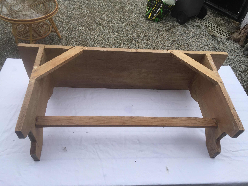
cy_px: 93
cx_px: 124
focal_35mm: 29
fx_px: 208
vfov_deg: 48.2
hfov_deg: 61.7
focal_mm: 4.15
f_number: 2.2
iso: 32
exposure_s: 1/670
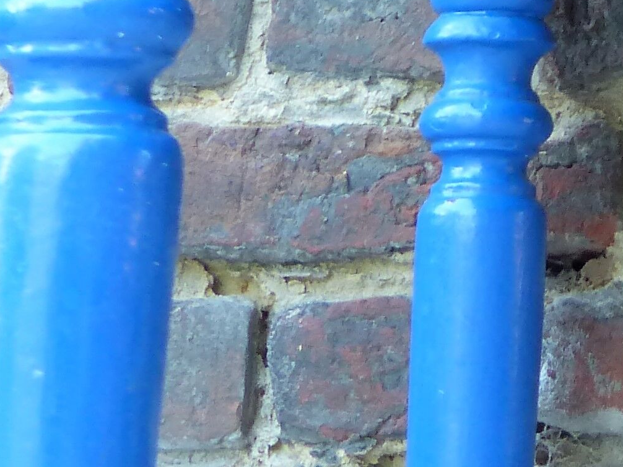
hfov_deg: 10.6
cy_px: -447
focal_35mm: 175
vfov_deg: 8.1
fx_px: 3149
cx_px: 1136
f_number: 2.8
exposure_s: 1/60
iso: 200
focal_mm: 7.6
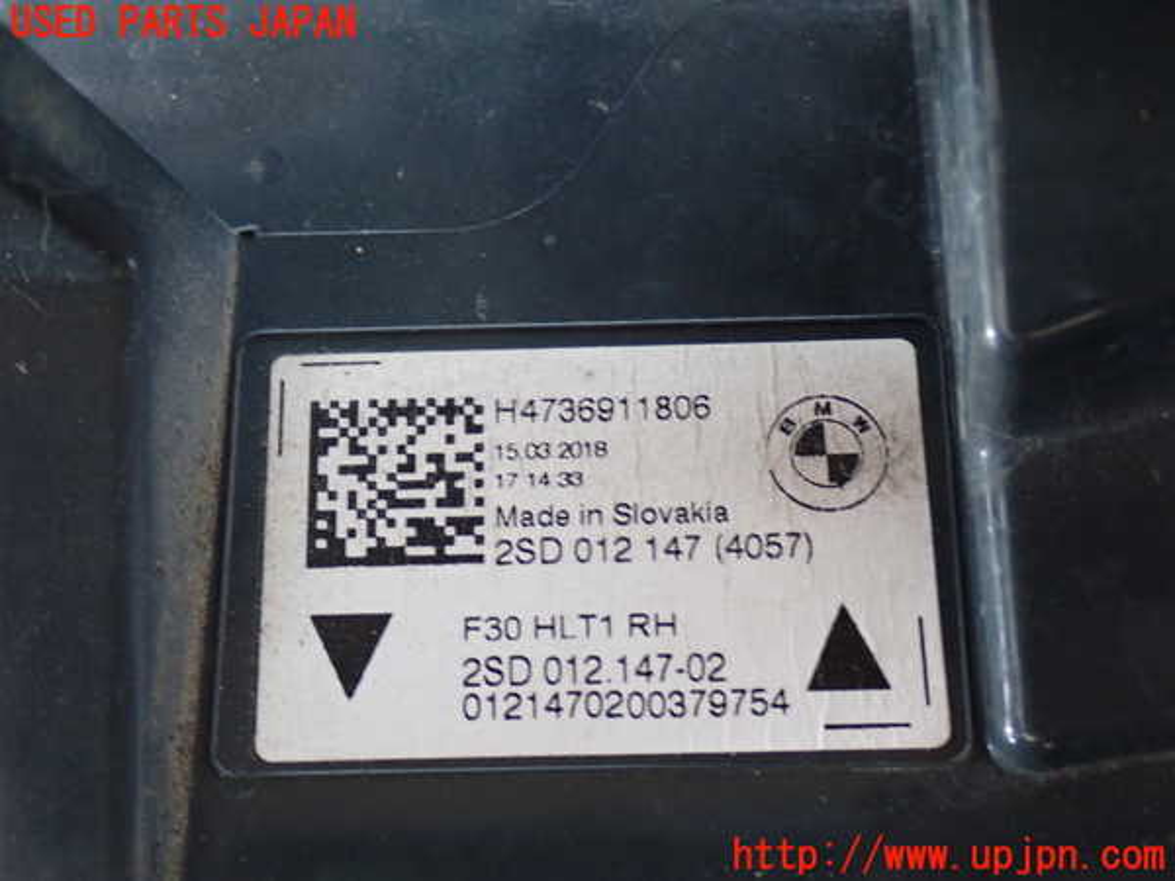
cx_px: 588
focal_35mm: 54
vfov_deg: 27.0
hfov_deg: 35.5
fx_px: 1833
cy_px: 440
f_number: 3.3
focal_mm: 9.65
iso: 800
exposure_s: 1/30
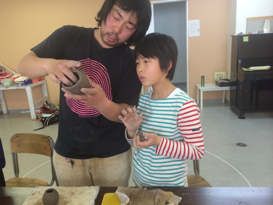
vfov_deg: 46.8
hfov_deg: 60.0
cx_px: 136
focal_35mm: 30
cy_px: 102
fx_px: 237
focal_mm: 4.12
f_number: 2.2
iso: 50
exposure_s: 1/30
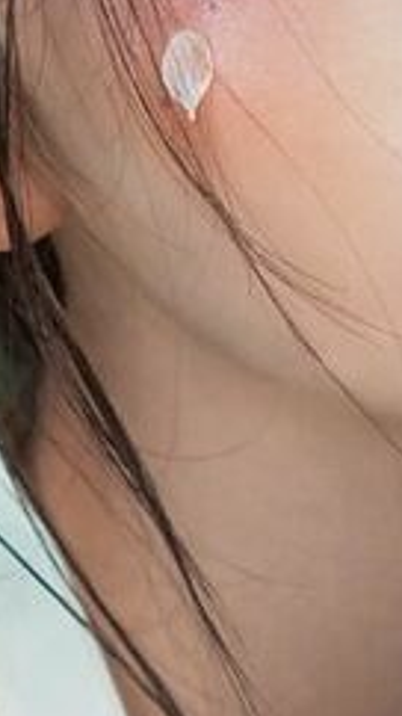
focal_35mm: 505
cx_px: 213
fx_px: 9576
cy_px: 666
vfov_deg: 4.3
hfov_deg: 2.4
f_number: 2.8
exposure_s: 1/640
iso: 500
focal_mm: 40
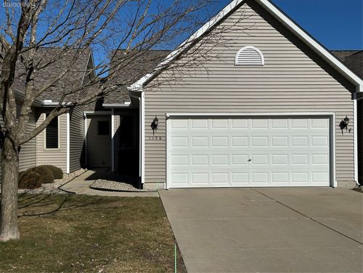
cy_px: 136
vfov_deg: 30.3
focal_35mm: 48
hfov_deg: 39.7
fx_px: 503
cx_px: 182
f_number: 1.78
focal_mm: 6.86
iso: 64
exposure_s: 1/12048
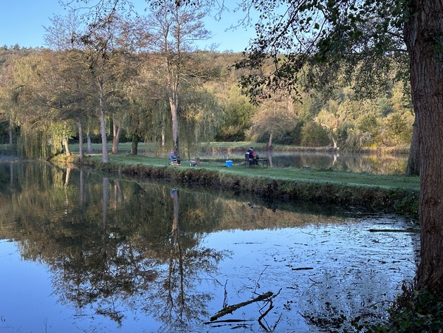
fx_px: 614
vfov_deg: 30.3
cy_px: 166
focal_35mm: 48
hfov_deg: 39.7
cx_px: 222
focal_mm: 6.86
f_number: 1.78
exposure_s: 1/310
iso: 64
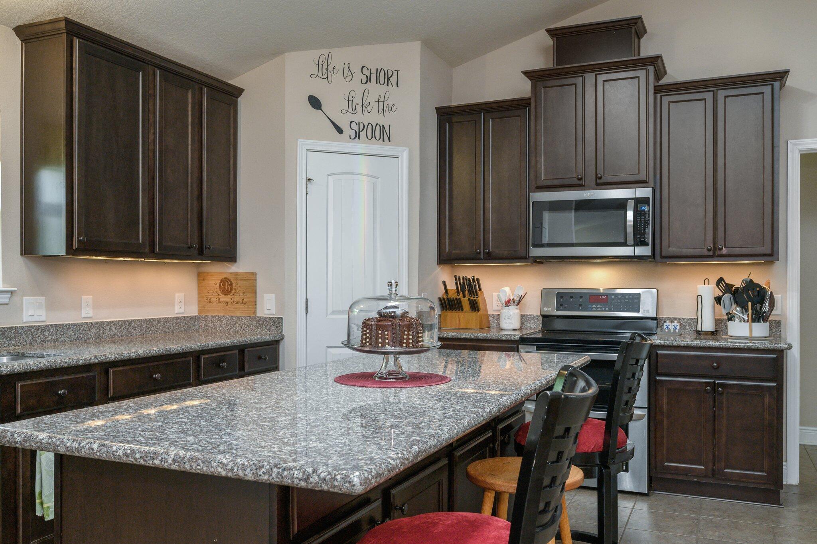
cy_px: 272
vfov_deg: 43.5
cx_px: 408
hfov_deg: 62.0
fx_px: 680
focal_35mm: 30
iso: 640
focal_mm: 30
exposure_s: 1/30
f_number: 8
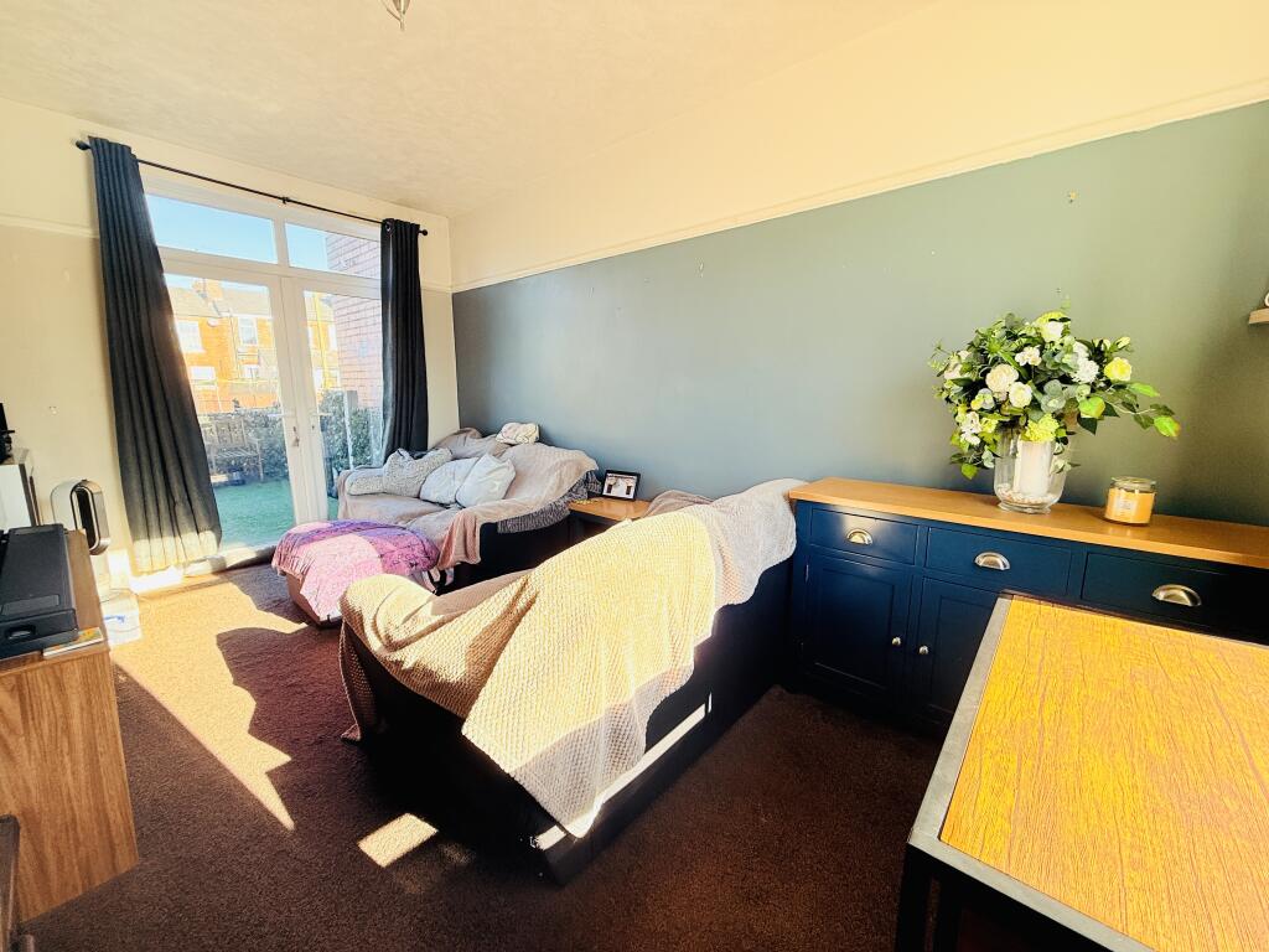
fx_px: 513
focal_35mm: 14
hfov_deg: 102.1
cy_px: 476
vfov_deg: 85.7
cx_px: 634
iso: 64
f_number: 2.2
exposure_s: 1/123
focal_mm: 2.22
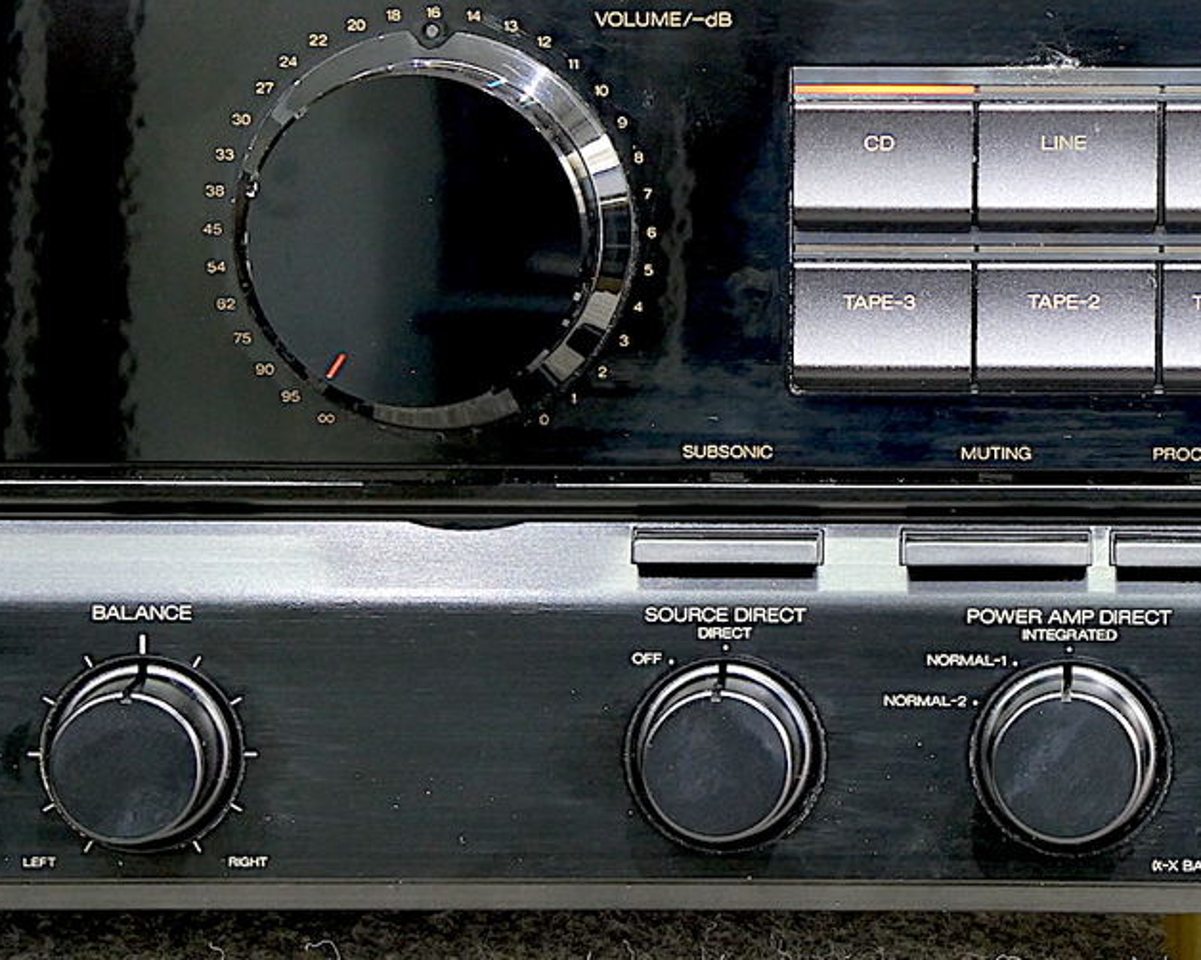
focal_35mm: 185
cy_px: 518
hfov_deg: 10.4
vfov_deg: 8.4
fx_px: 6574
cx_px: 845
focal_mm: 22.3
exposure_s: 1/1.6
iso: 200
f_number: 5.2
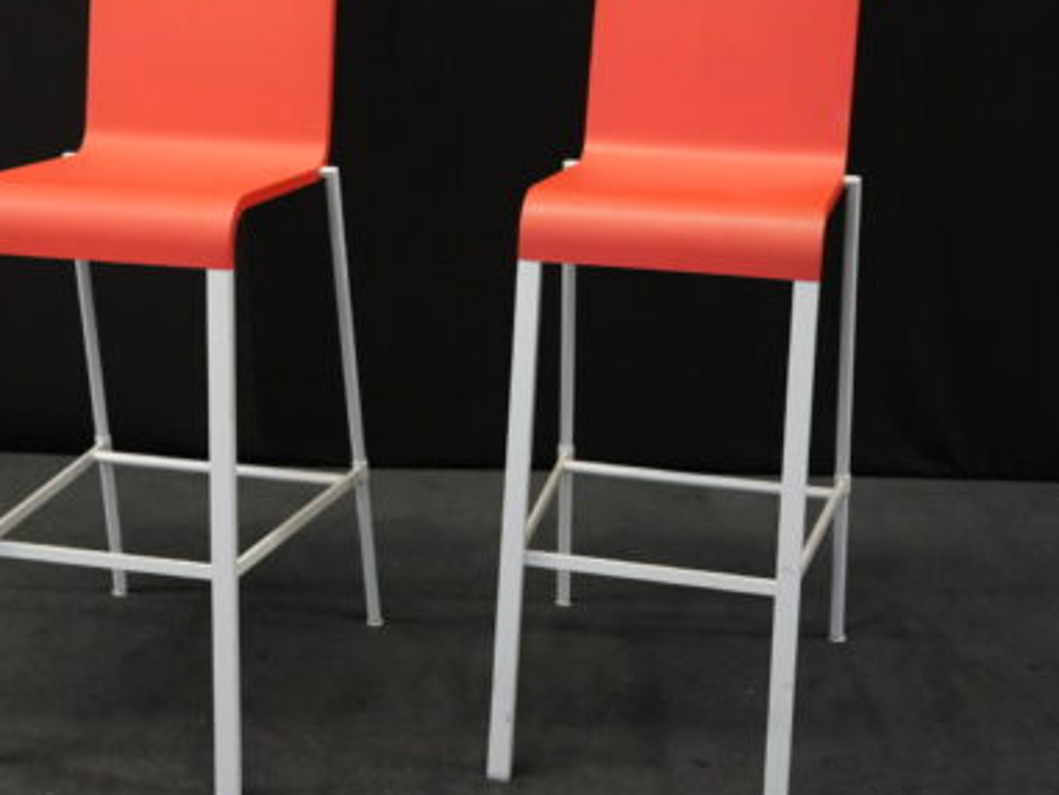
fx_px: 1714
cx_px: 400
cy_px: 367
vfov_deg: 26.1
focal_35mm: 56
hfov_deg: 34.2
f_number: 4
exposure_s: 1/160
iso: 6400
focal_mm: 37
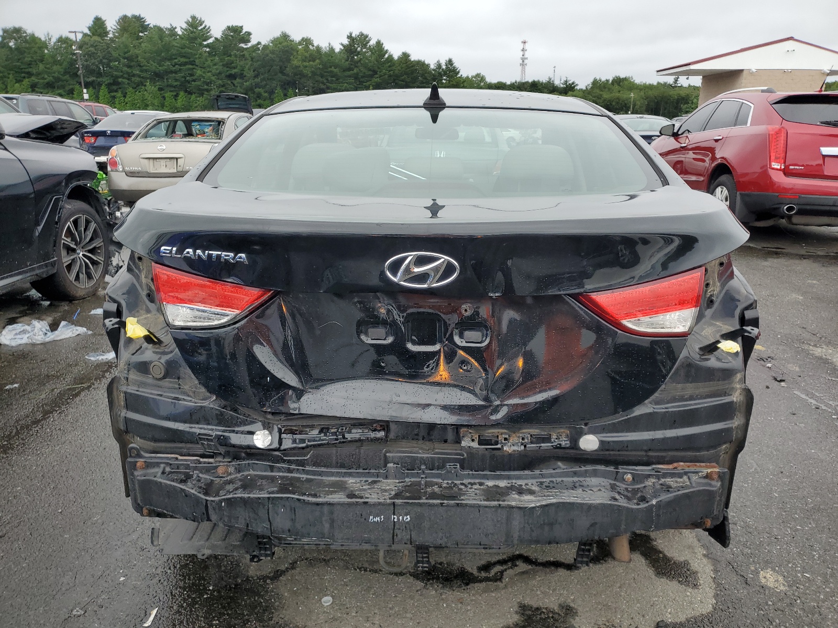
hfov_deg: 67.3
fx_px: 629
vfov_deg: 53.1
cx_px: 419
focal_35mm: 26
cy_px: 314
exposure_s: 1/667
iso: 50
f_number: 1.5
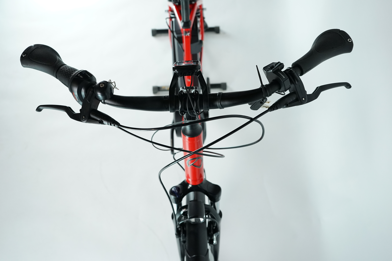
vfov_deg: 38.9
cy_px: 130
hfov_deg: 55.8
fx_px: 370
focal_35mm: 34
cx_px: 196
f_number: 5
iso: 2000
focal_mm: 34
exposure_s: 1/200
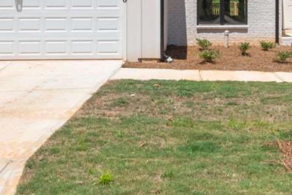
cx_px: 206
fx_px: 402
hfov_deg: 39.2
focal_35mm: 50
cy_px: 2
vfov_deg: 25.9
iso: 200
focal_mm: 11
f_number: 9
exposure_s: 1/640
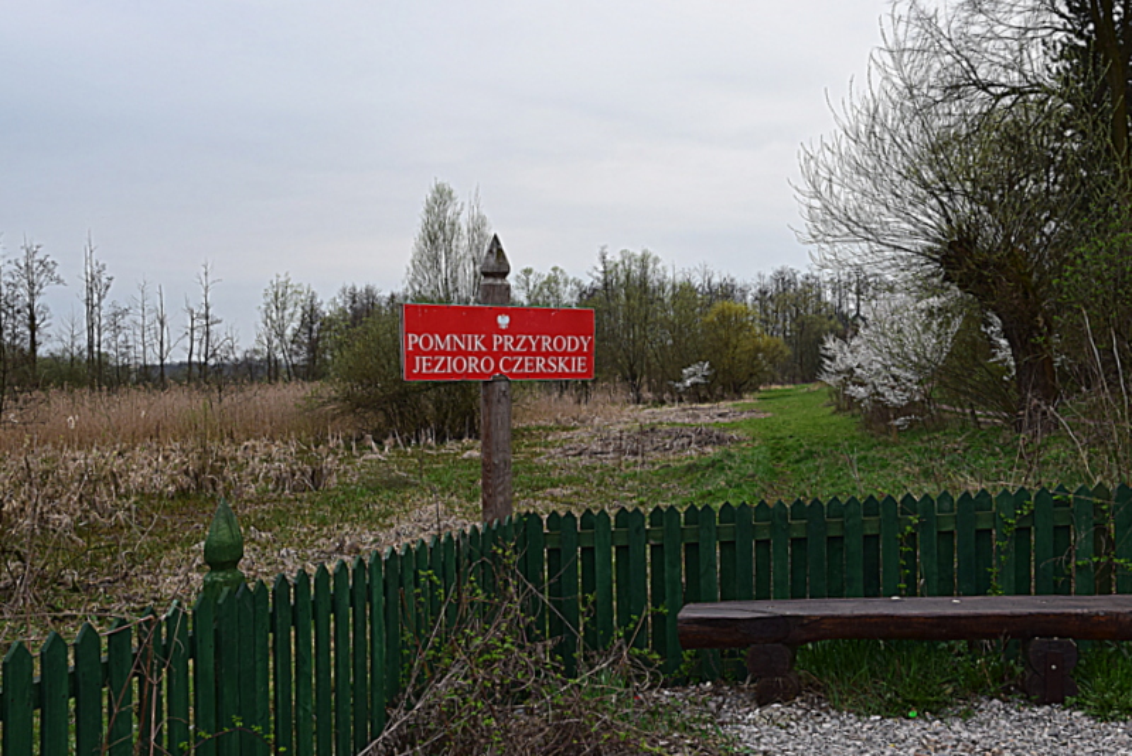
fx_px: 1180
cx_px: 566
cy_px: 378
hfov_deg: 51.3
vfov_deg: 35.5
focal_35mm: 38
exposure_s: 1/100
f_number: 9
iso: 400
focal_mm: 25
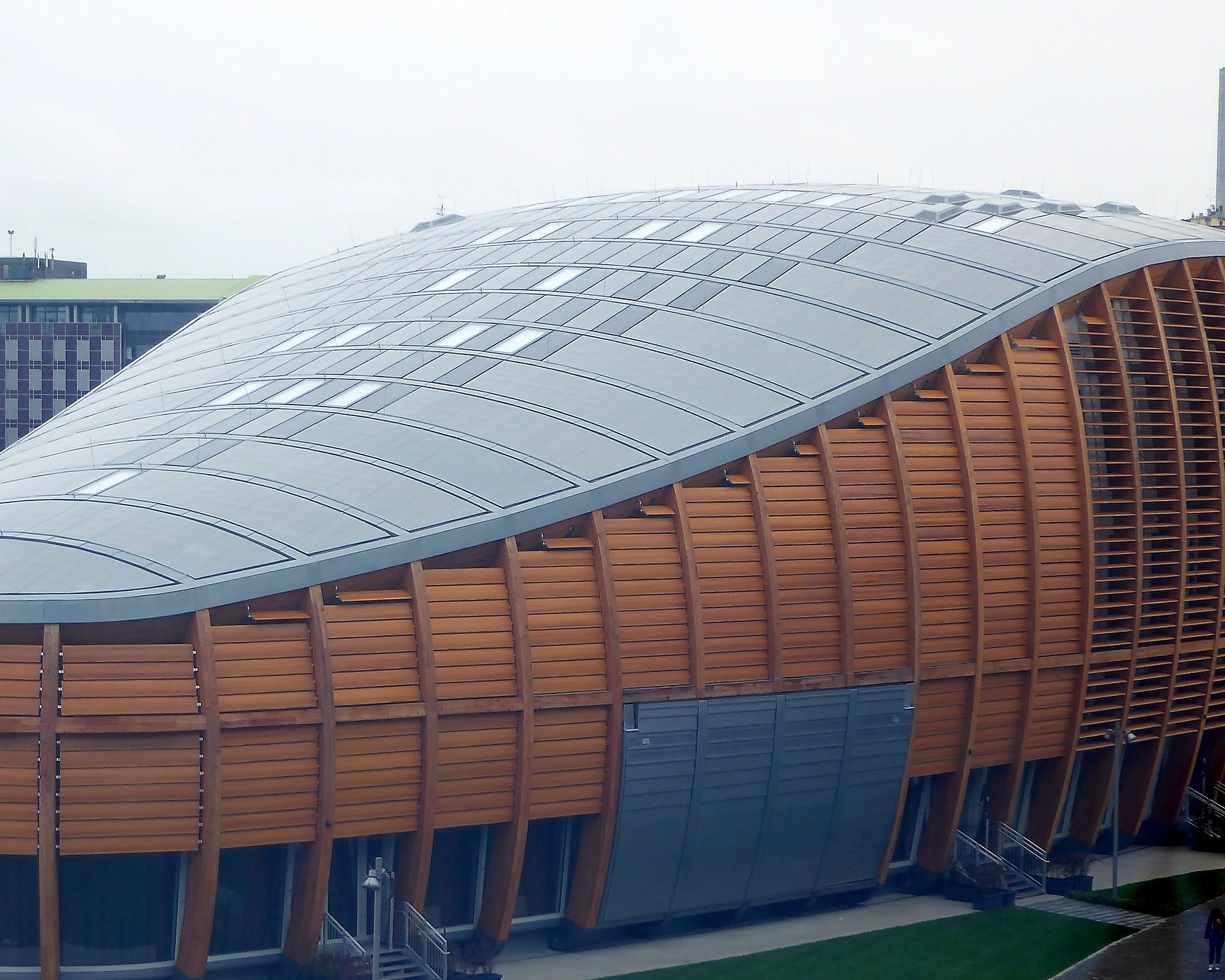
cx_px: 582
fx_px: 3517
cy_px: 586
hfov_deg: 19.8
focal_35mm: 97
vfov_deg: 15.9
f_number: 4.5
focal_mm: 12.5
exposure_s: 1/80
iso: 80
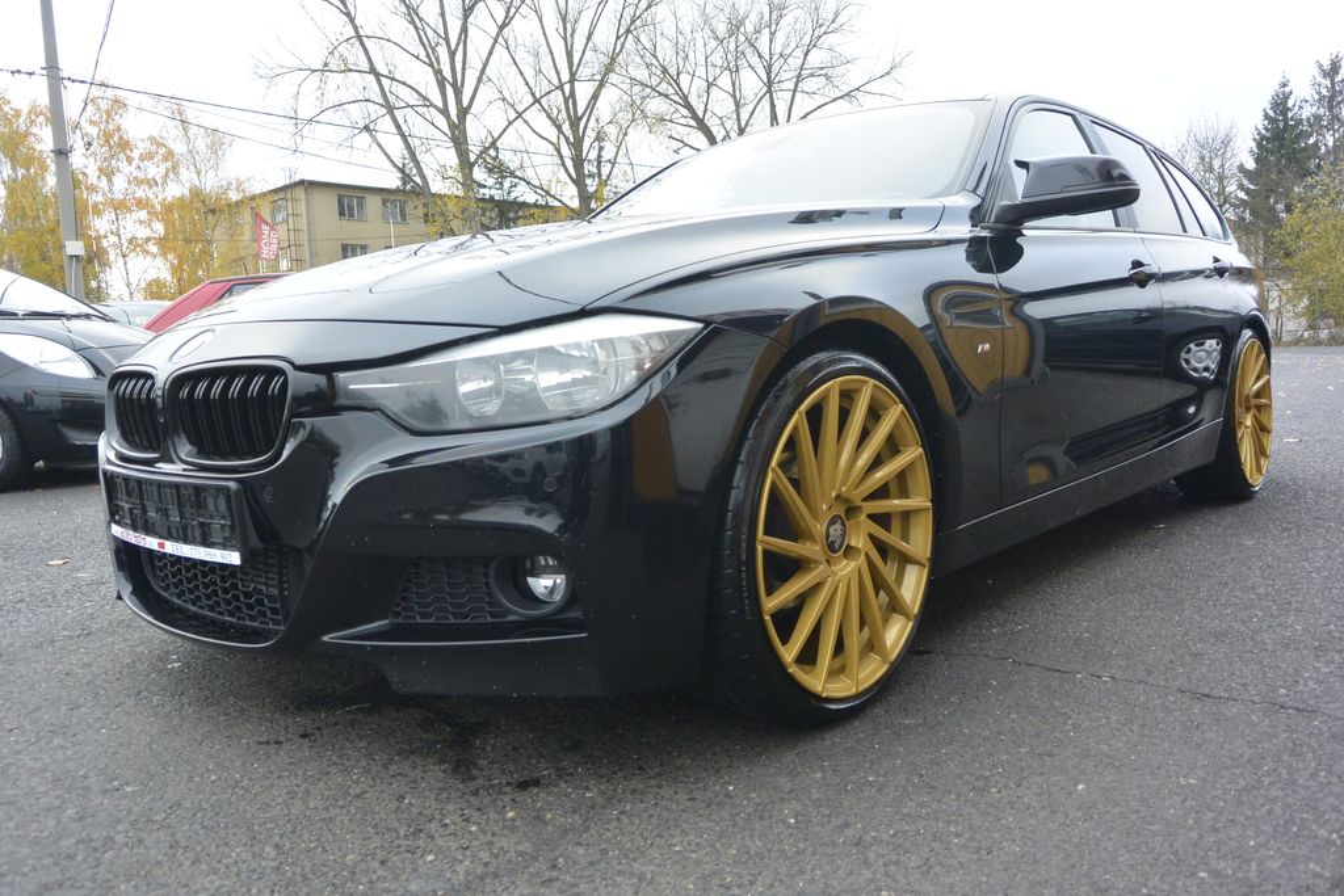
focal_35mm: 27
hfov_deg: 67.4
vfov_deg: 47.9
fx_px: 1008
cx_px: 672
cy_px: 448
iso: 400
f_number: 3.5
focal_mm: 10
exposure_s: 1/100
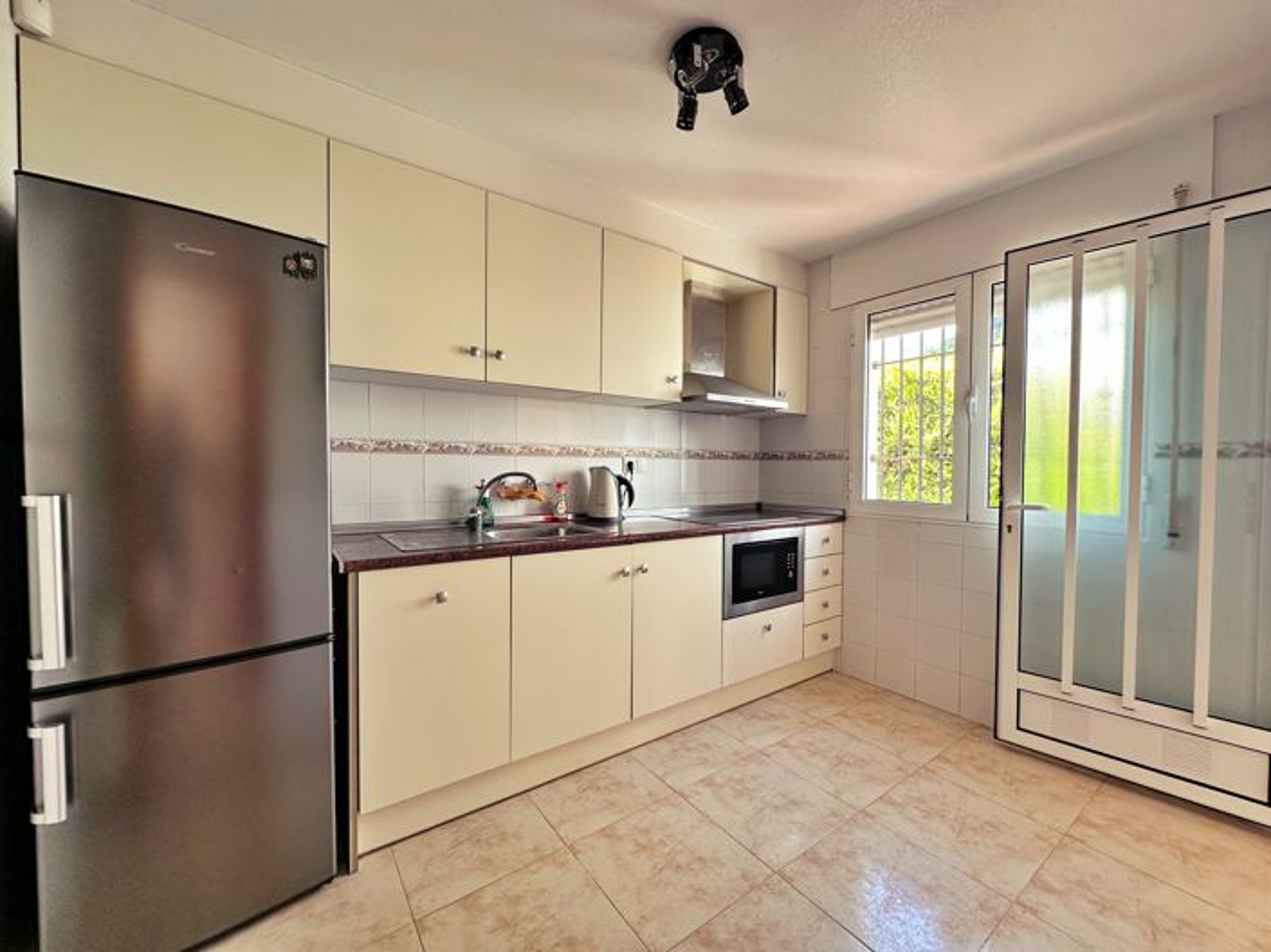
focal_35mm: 14
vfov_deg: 85.6
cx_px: 636
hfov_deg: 102.1
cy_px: 476
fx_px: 514
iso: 100
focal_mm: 2.22
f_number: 2.2
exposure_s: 1/99
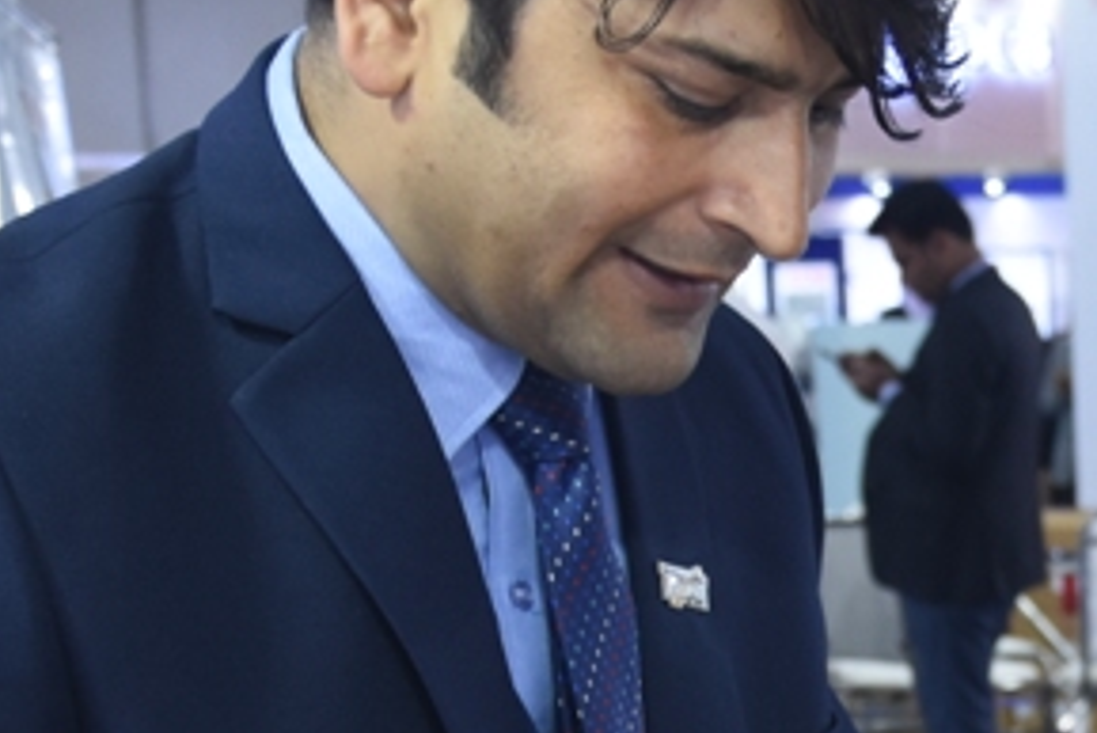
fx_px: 4542
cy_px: 955
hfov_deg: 13.2
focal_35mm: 149
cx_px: 1477
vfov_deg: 9.1
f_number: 4.5
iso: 800
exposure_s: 1/100
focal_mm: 28
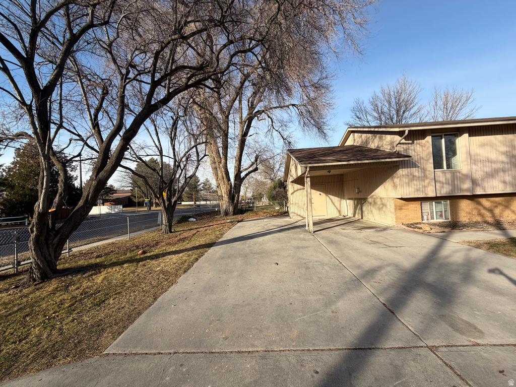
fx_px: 209
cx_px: 258
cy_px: 194
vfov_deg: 85.7
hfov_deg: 102.1
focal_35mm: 14
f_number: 2.2
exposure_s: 1/770
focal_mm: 2.22
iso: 40
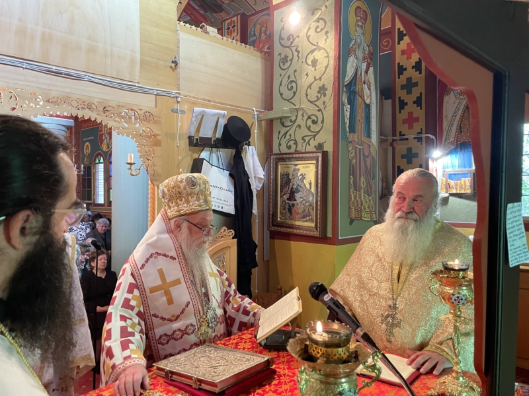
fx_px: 397
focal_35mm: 26
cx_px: 264
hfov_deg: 67.3
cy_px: 198
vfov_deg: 53.1
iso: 320
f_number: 1.6
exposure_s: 1/50
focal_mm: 4.2
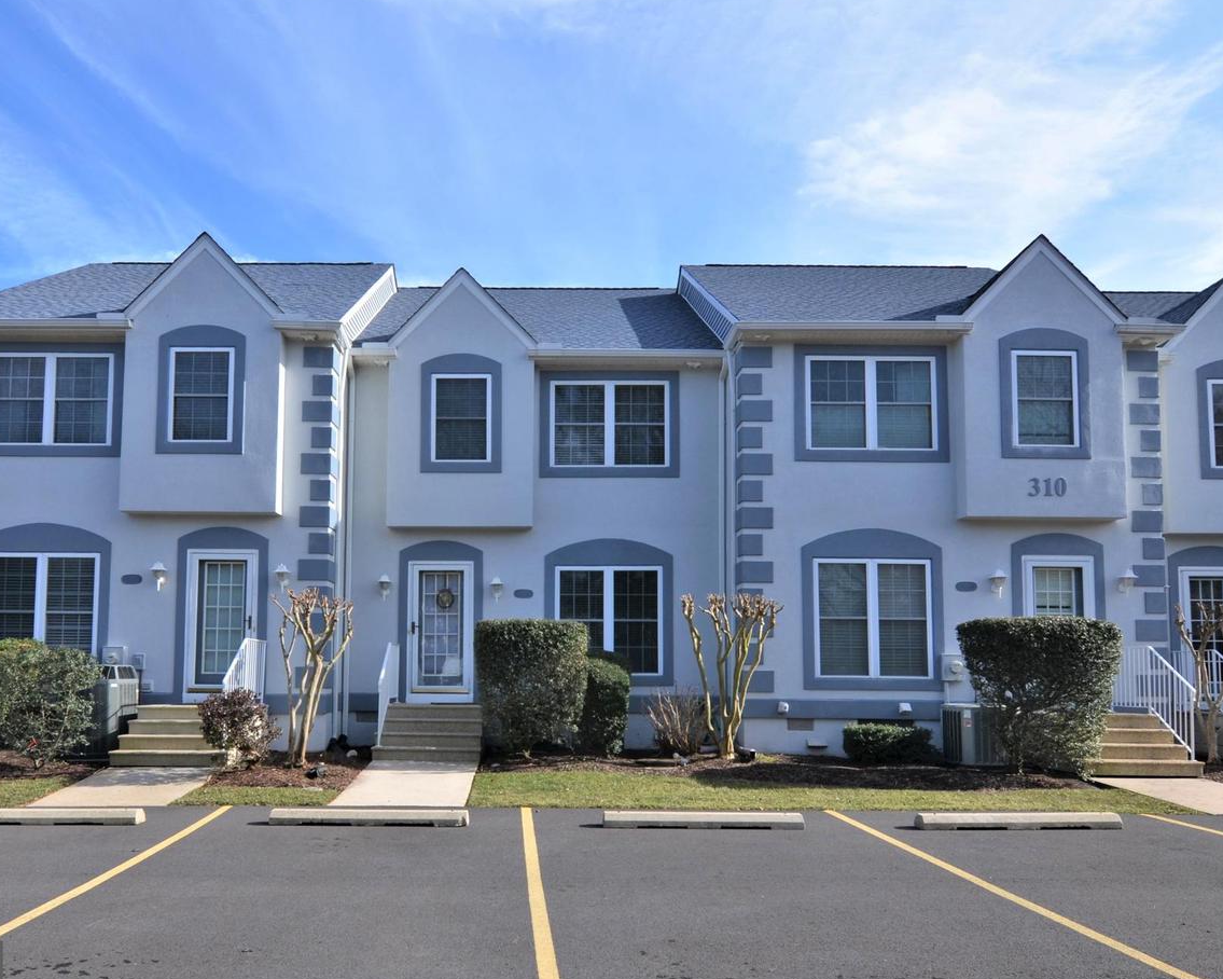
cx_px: 612
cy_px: 481
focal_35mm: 20
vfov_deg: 69.2
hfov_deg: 81.5
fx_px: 709
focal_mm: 11
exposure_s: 1/250
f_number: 8
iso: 160
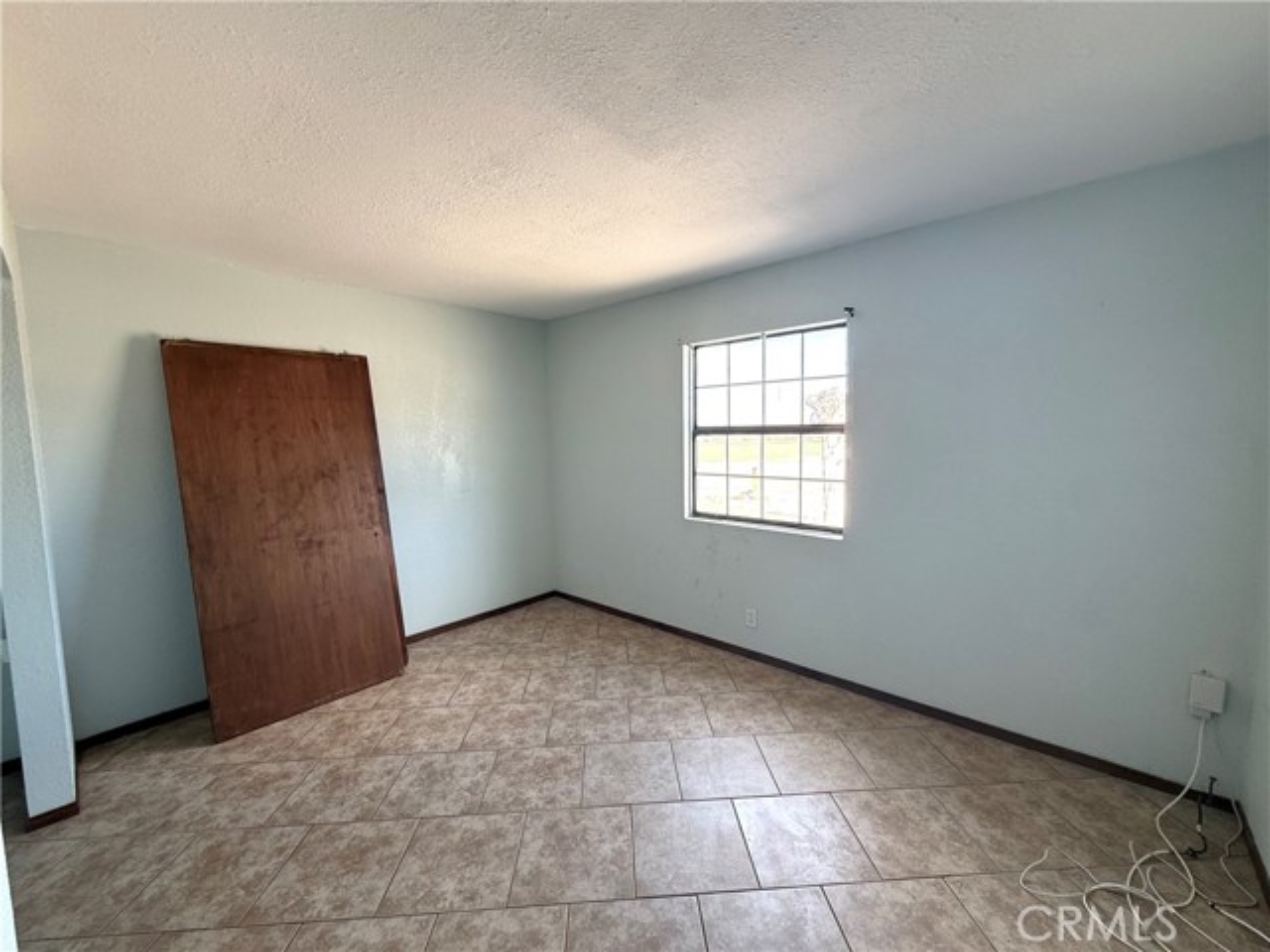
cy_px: 476
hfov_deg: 102.1
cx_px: 635
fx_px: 514
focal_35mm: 14
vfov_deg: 85.7
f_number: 2.2
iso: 80
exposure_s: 1/99
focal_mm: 2.22
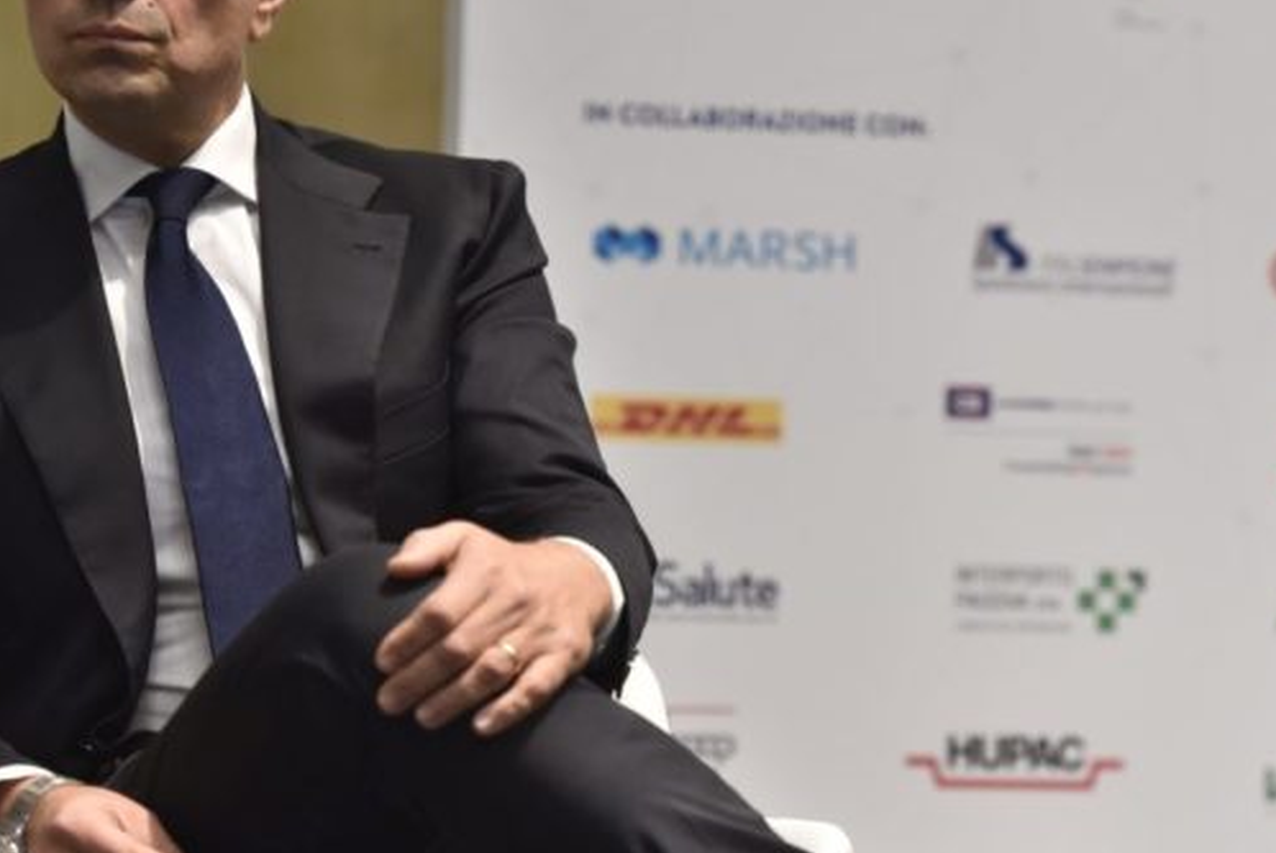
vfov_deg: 7.3
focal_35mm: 188
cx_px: 692
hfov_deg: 10.9
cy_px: 342
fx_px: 6669
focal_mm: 122
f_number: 2.8
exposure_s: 1/200
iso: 2000
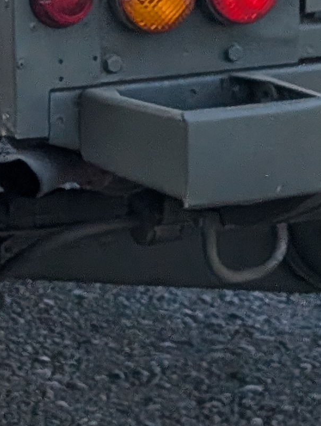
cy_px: -170
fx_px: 3058
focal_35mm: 248
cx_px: -4
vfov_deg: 7.9
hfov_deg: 6.0
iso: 21
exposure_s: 1/578
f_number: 1.68
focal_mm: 6.9
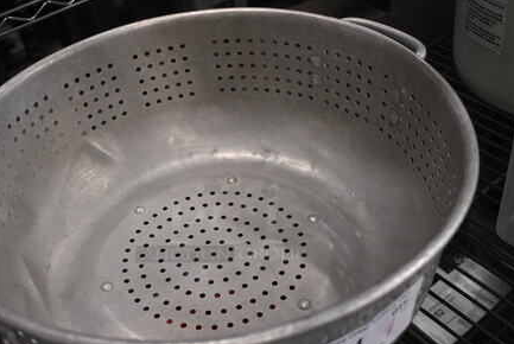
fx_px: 543
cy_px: 221
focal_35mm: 38
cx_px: 224
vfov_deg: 34.9
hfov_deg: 50.5
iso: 2200
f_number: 3.5
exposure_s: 1/125
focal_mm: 18
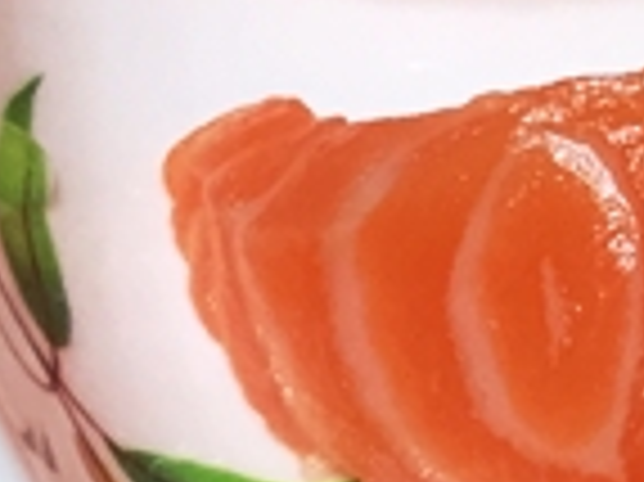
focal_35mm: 152
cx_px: 1477
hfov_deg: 11.2
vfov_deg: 9.7
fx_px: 2825
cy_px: 20
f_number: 2.2
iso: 100
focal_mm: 4.15
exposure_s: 1/30
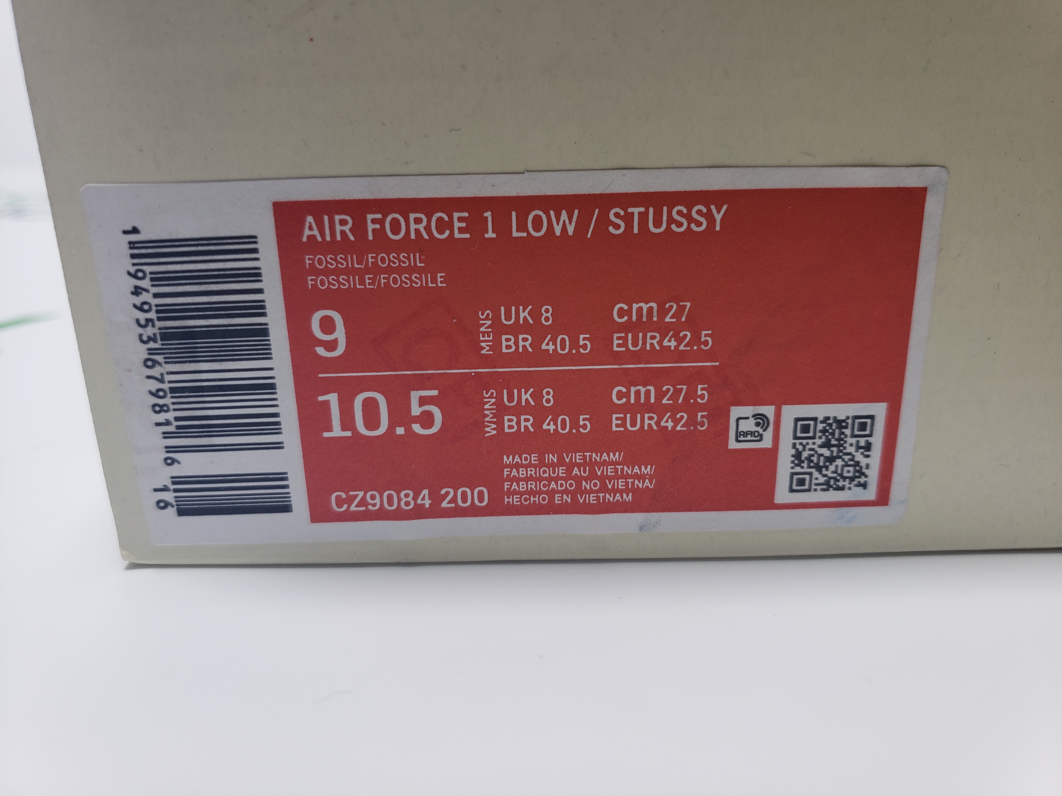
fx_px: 798
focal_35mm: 26
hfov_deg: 67.3
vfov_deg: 53.1
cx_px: 531
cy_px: 398
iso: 50
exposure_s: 1/377
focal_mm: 4.3
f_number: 1.5
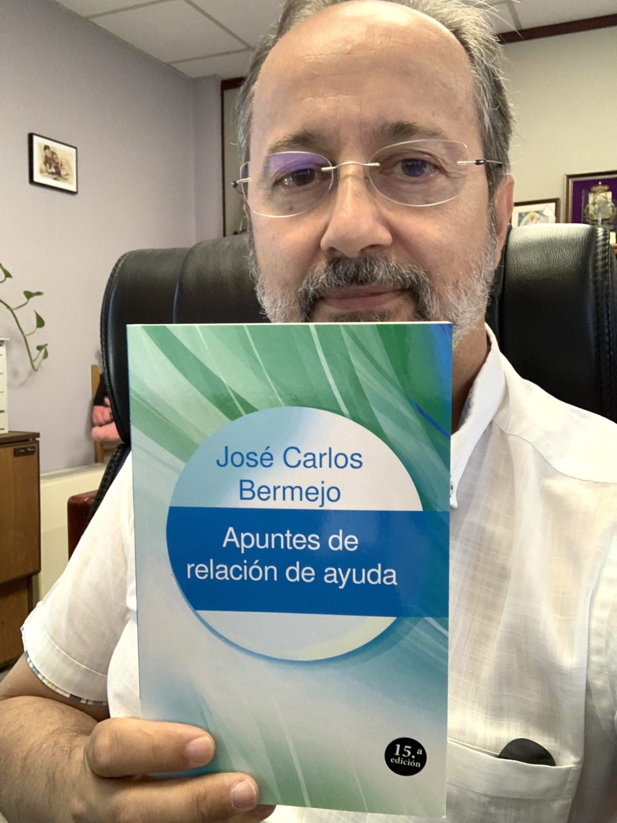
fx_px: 760
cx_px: 308
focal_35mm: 32
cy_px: 412
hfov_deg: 44.2
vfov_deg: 56.8
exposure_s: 1/60
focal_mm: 2.87
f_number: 2.2
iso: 160
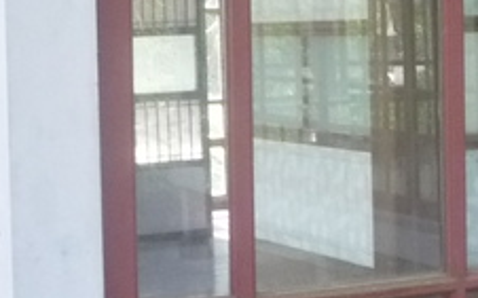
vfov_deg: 10.5
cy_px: 63
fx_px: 1615
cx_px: 525
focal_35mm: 124
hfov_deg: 16.3
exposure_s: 1/200
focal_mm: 5.2
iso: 400
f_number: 3.3
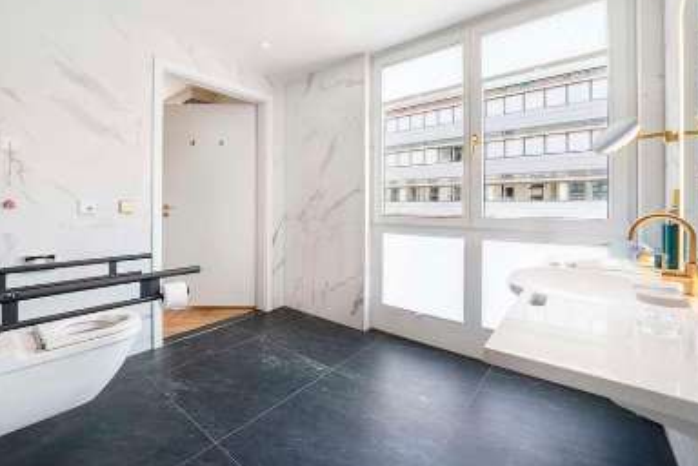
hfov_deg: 100.4
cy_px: 204
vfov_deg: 77.0
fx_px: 291
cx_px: 345
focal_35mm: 15
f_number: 13
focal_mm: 12
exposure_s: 1/40
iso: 250
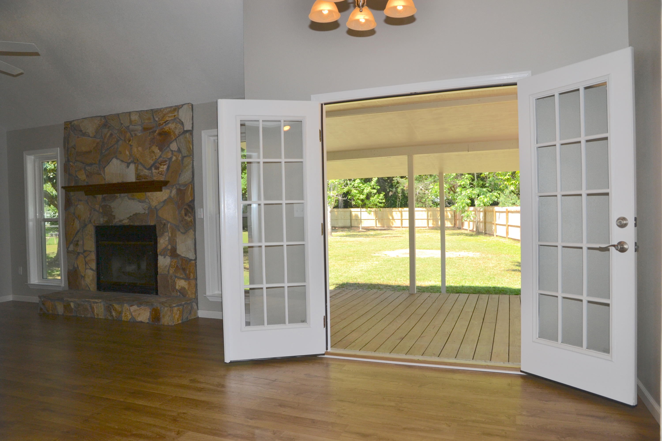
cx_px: 331
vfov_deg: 53.1
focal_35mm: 24
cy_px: 220
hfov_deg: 73.7
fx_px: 441
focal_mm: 16
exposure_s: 1/125
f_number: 5.6
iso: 160
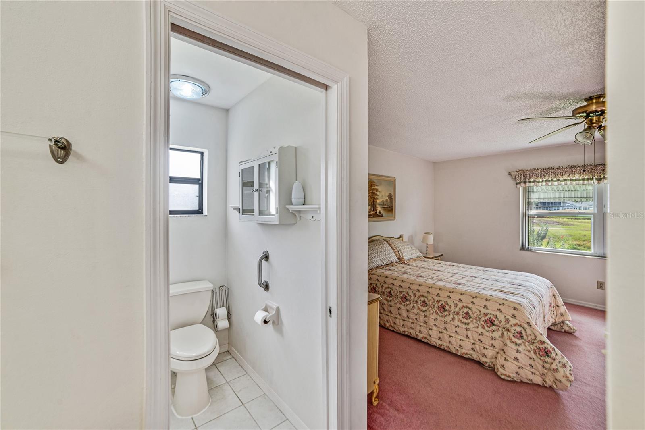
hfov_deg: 104.2
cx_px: 322
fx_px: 251
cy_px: 215
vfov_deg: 81.2
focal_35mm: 14
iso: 160
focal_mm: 14
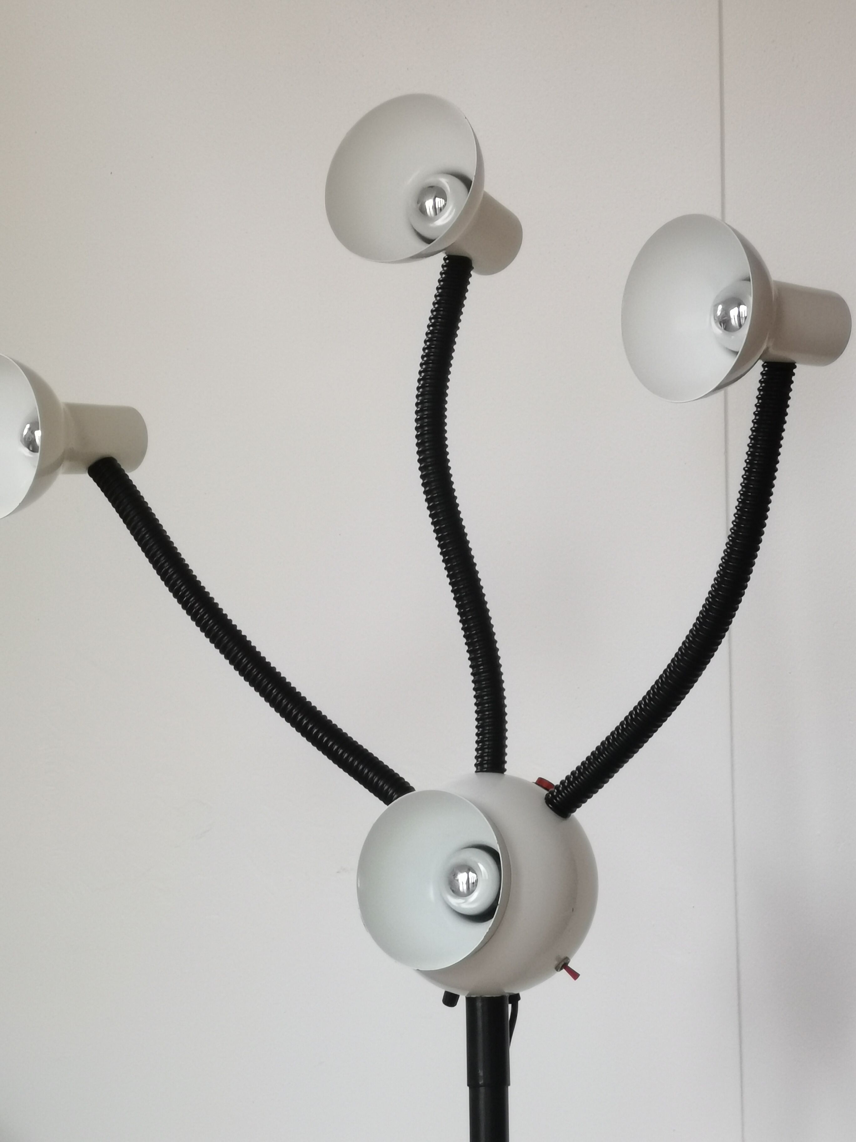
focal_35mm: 127
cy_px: 571
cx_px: 428
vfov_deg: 15.5
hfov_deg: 11.7
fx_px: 4187
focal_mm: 7.48
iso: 200
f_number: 2.4
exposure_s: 1/50
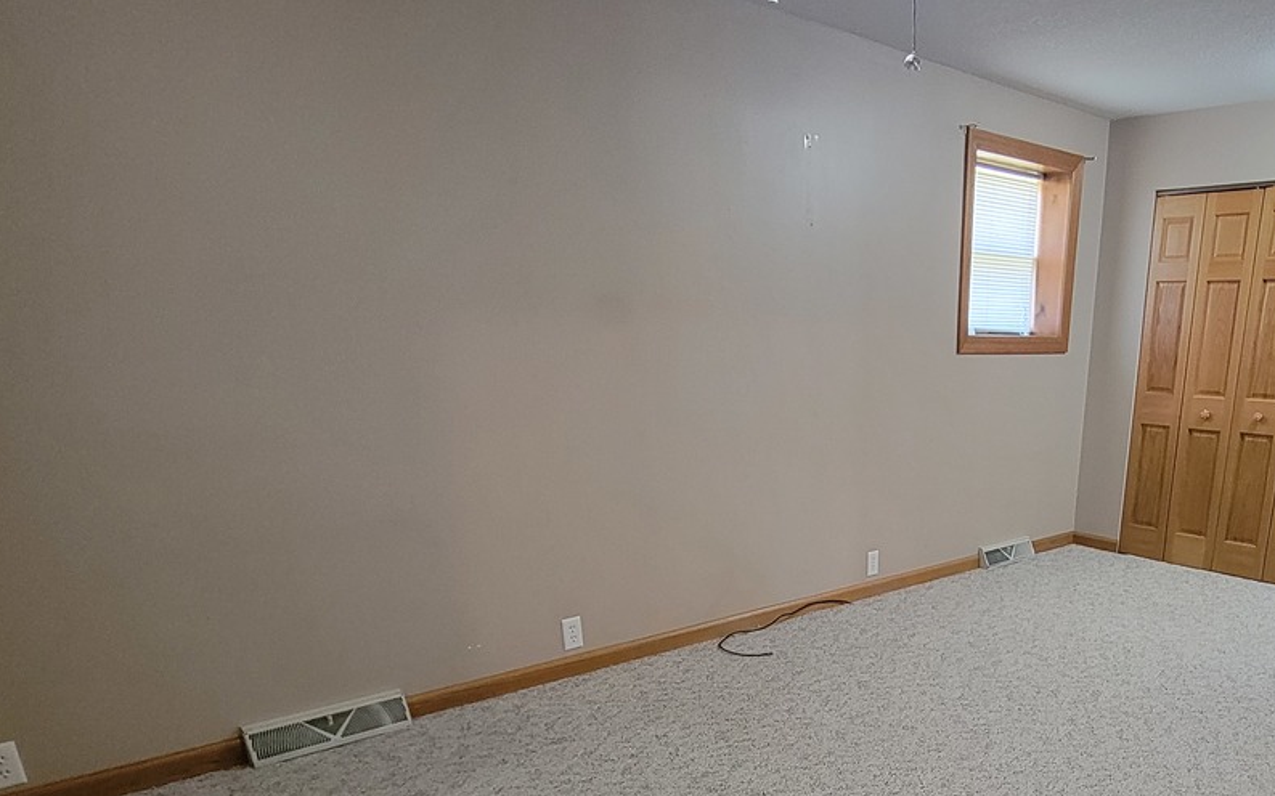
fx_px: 869
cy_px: 636
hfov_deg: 70.2
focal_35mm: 25
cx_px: 862
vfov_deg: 46.7
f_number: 2.2
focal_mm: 2.2
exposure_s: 1/30
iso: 640
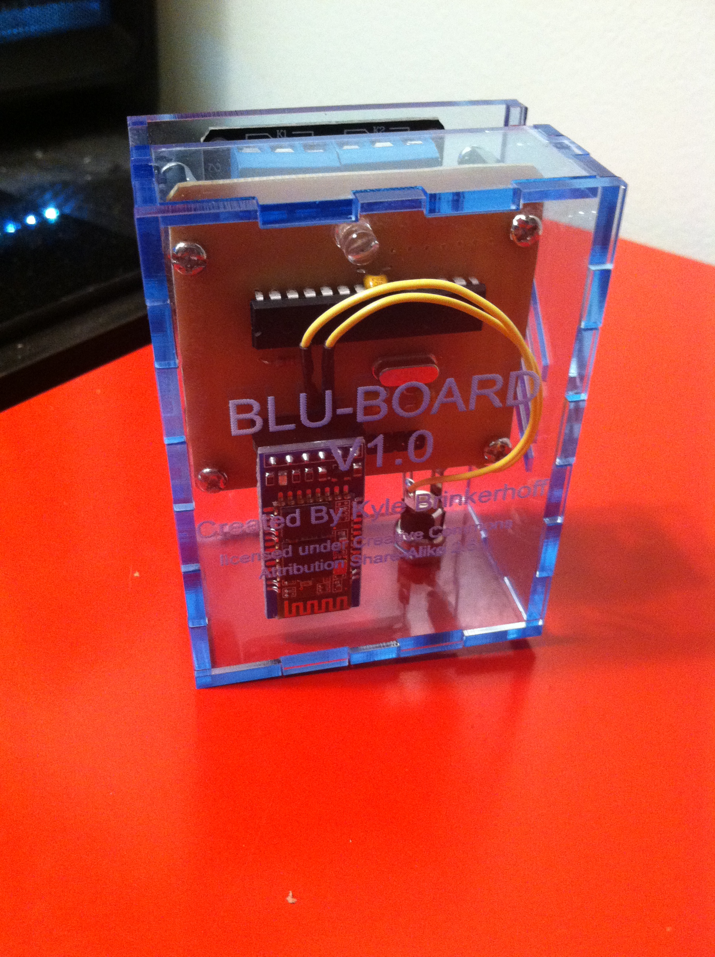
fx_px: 966
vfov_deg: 52.7
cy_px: 478
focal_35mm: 35
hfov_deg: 40.6
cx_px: 358
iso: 400
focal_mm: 3.85
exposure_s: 1/15
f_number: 2.8
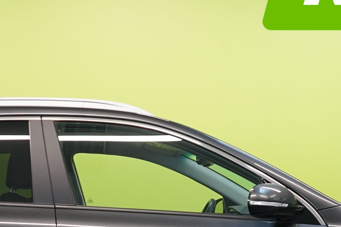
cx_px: 118
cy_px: 277
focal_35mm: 101
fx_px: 957
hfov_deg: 20.2
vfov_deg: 13.2
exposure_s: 1/30
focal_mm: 30
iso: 1000
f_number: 4.5
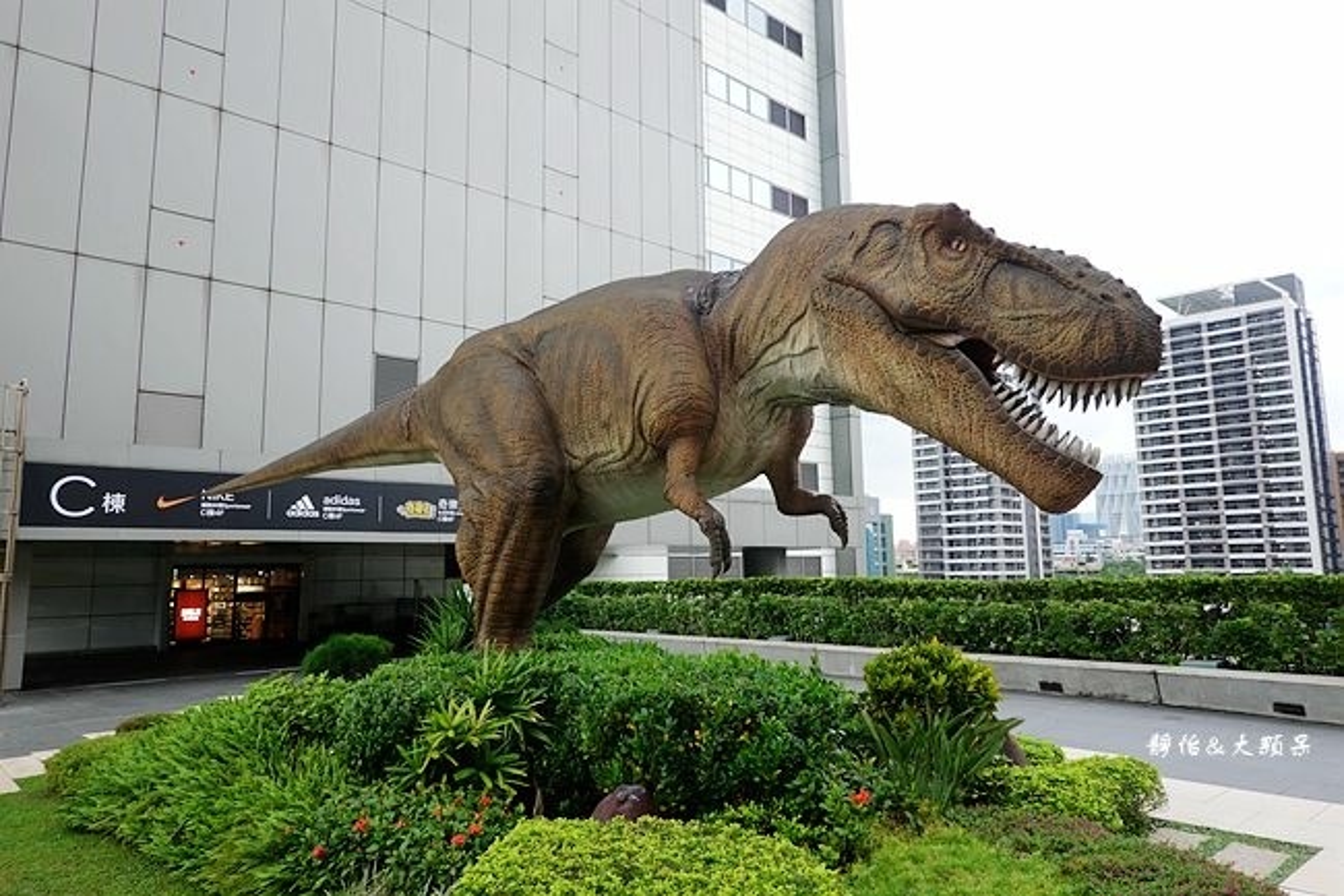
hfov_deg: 73.8
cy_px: 448
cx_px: 672
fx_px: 896
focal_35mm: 24
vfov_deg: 53.1
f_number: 2.8
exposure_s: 1/60
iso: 125
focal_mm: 9
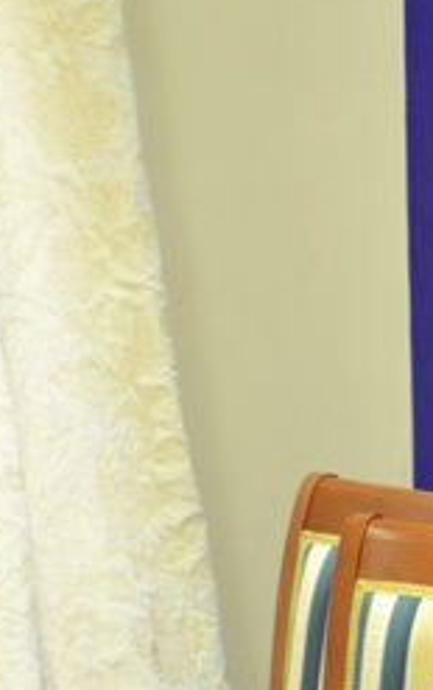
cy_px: 465
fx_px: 3577
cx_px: 807
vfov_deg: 11.0
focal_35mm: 190
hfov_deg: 6.7
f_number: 5.3
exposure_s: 1/30
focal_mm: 48
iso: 1400
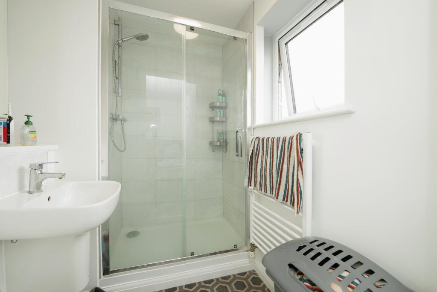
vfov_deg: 81.2
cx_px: 218
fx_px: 170
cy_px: 146
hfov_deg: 104.2
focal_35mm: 14
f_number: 6.3
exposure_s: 1/80
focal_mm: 14
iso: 400
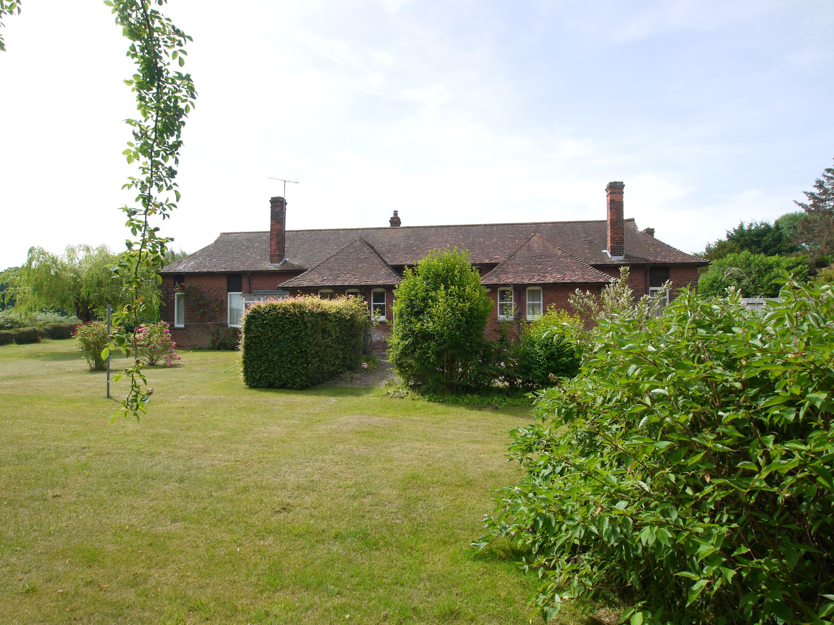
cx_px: 417
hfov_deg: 87.8
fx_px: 434
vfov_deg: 71.6
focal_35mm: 18
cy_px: 312
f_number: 7.1
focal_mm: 9
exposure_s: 1/250
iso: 100
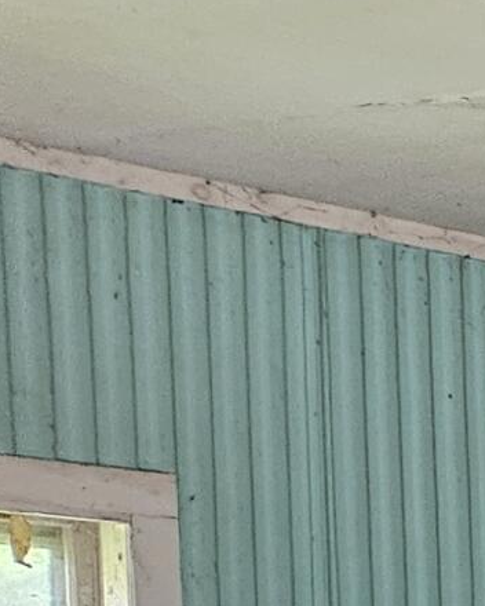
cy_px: 1124
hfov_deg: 7.1
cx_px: 2039
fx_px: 2745
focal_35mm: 153
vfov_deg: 11.6
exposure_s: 1/100
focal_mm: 5.4
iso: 1000
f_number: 1.8
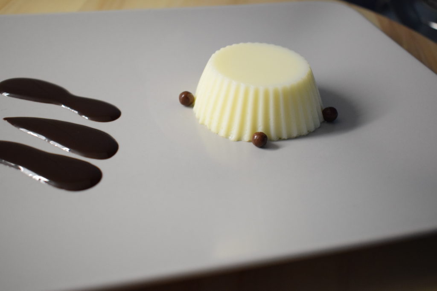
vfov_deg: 31.9
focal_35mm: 42
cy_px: 146
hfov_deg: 46.4
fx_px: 510
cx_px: 218
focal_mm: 28
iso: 2500
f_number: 4.2
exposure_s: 1/125
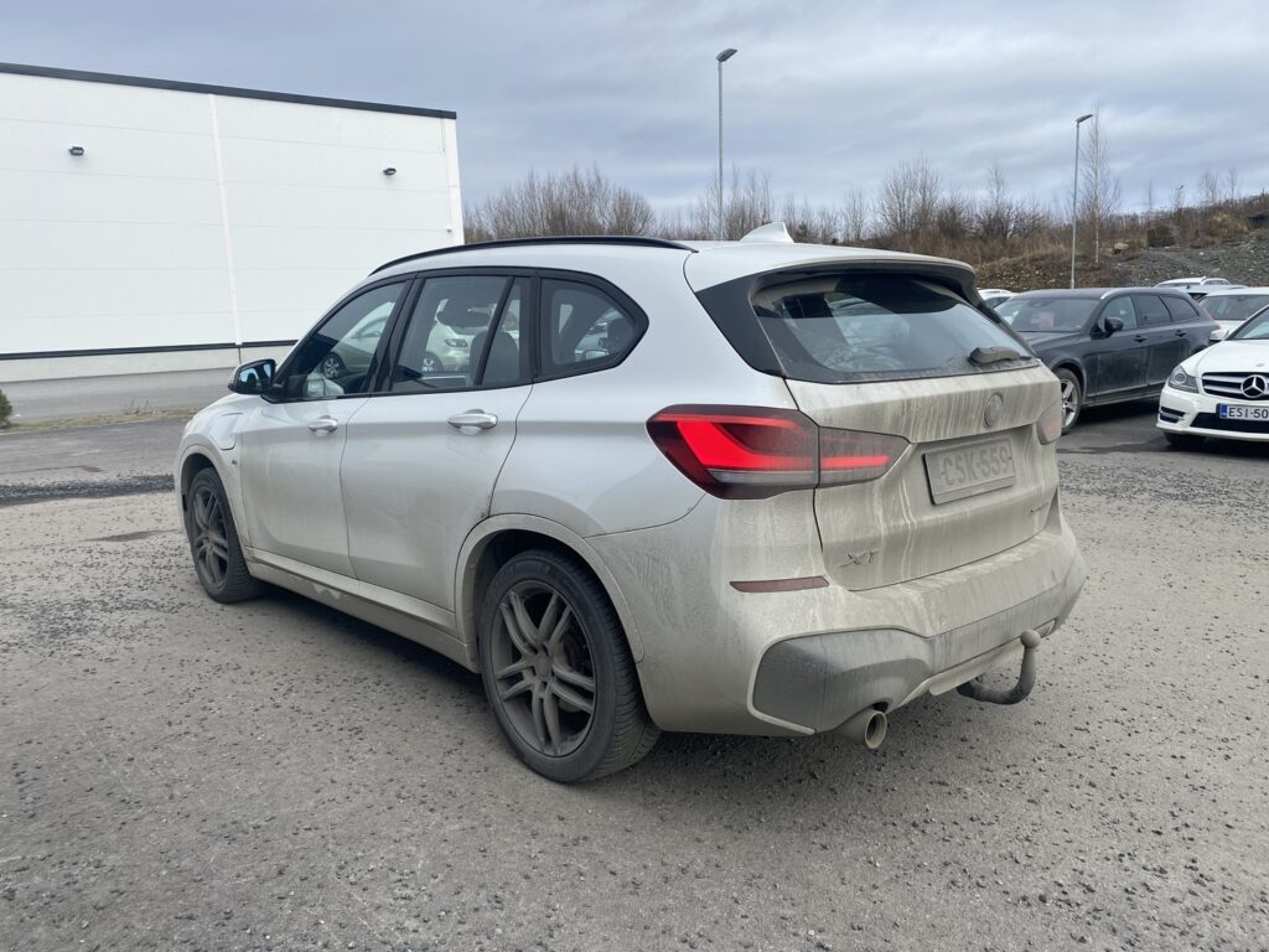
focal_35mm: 26
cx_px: 634
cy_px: 476
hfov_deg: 67.3
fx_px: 953
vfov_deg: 53.1
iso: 32
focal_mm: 4.25
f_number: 1.8
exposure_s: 1/1565
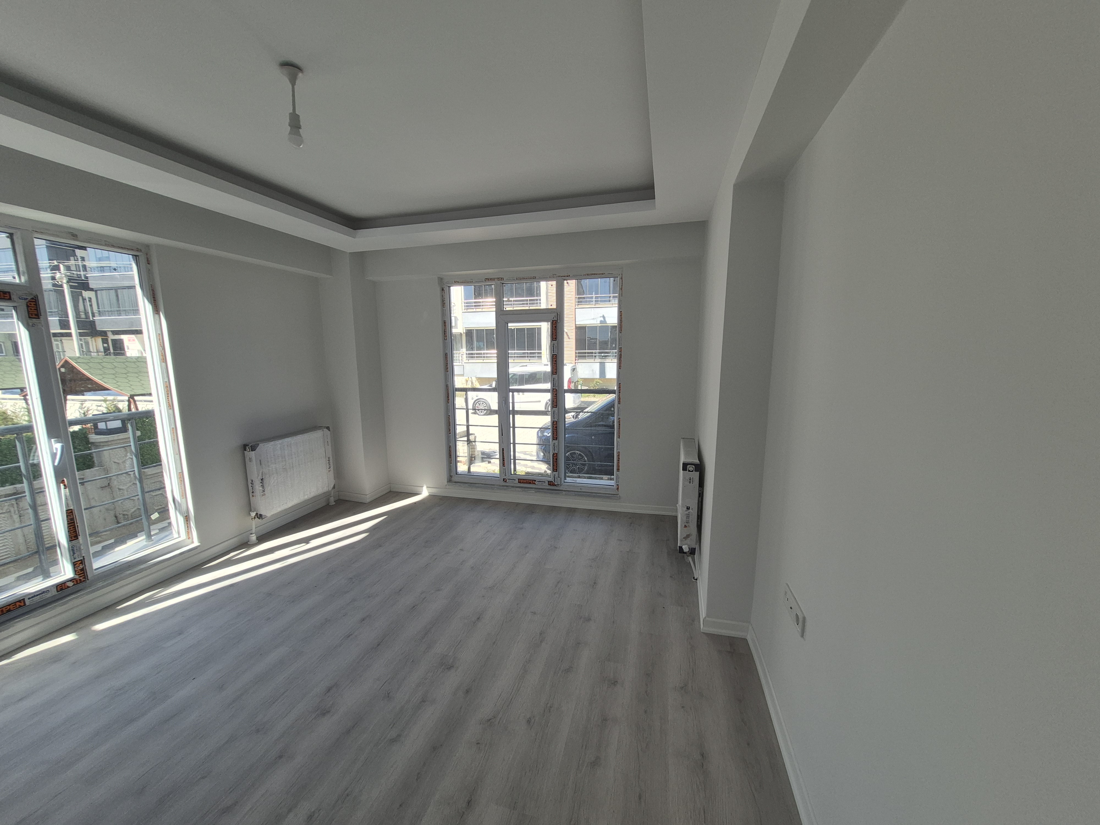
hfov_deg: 106.2
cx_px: 550
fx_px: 413
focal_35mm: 13
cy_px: 412
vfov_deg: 89.9
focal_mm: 1.74
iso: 50
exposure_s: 1/422
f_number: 2.2
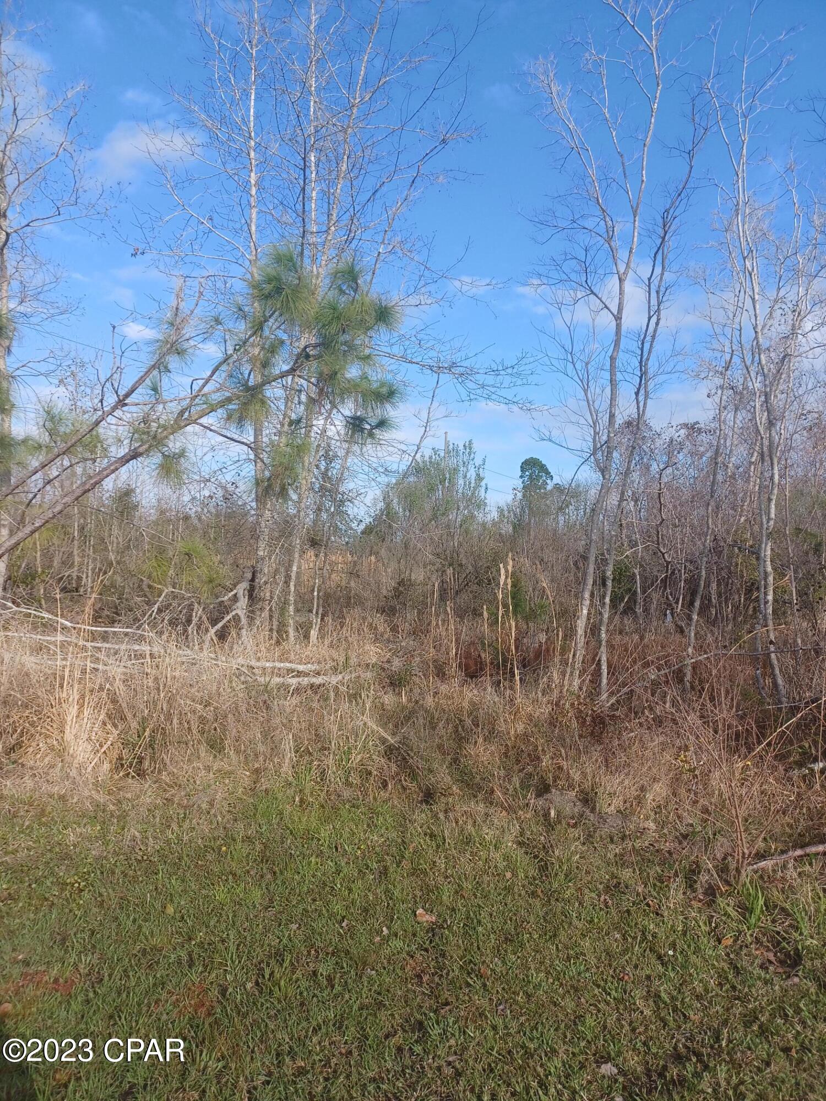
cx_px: 413
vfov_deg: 69.4
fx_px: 795
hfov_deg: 54.9
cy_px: 550
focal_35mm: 25
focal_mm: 4.6
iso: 32
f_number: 1.8
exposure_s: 1/297
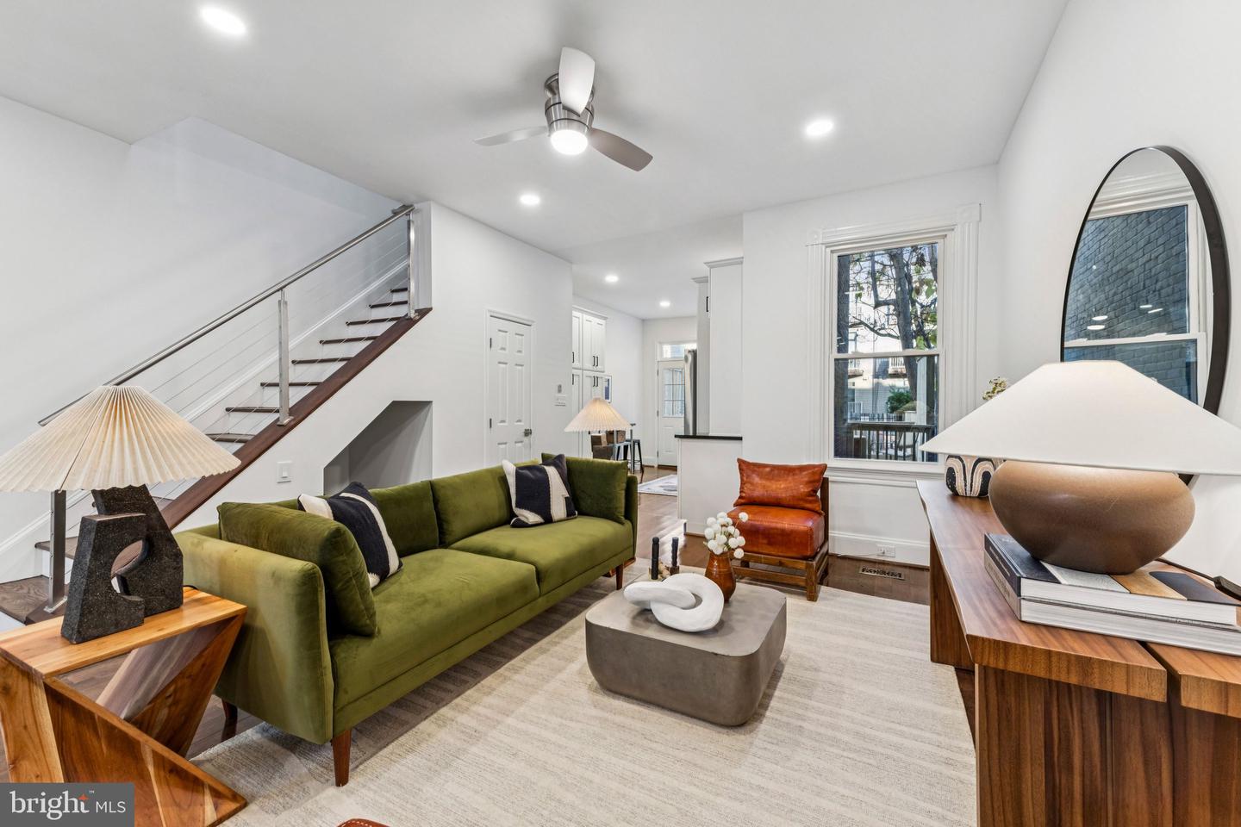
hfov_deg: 104.3
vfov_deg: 81.2
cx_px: 620
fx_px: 483
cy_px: 414
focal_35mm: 14
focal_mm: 14
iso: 250
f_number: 9
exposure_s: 1/8
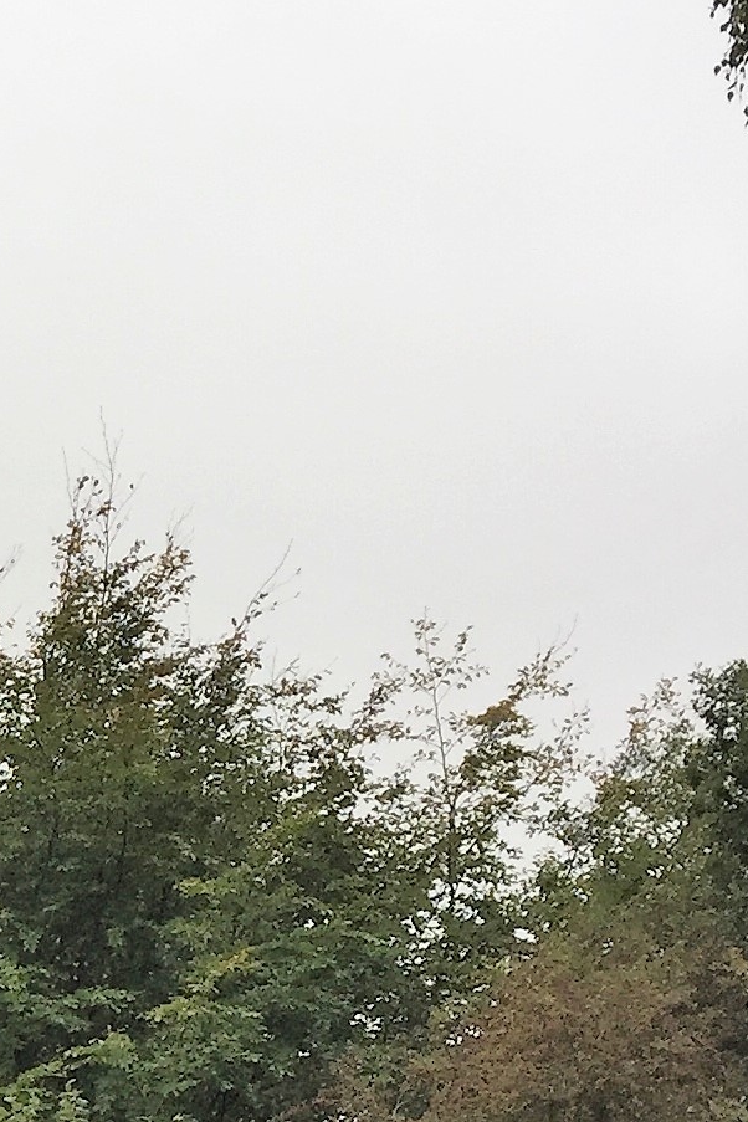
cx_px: -729
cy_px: 1380
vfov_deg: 17.8
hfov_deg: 11.4
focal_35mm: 109
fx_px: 3397
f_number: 2.2
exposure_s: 1/122
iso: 32
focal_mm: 4.15
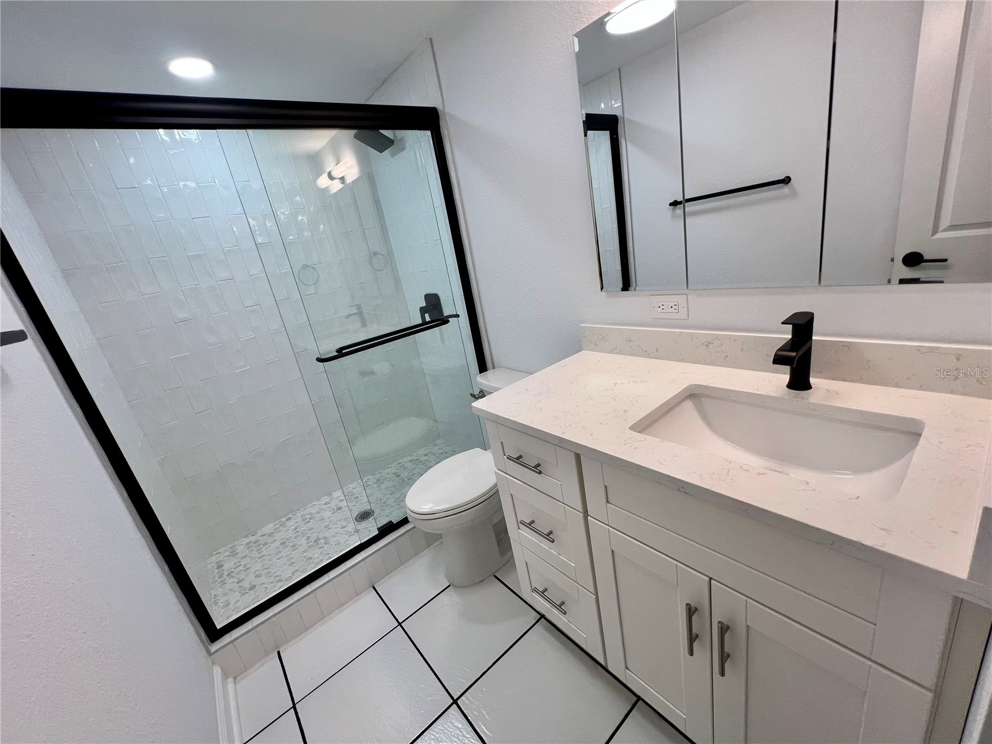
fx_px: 373
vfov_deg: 89.9
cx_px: 496
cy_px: 372
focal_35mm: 13
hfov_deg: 106.2
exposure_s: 1/120
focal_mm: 1.57
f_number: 1.8
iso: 80
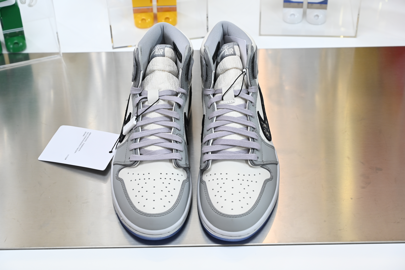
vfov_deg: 19.4
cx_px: 202
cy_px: 135
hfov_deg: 28.9
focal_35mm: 70
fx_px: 787
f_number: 5.6
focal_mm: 70
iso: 640
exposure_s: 1/100
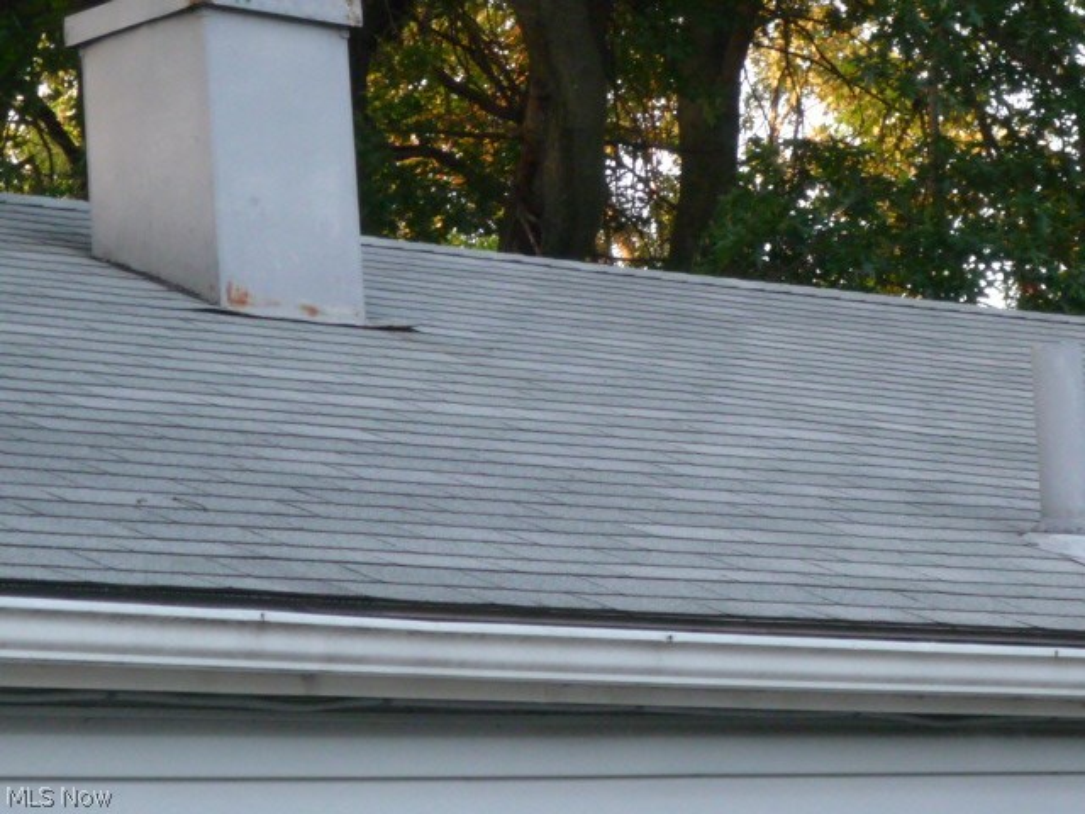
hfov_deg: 12.7
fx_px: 4858
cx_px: 542
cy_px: 407
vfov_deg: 9.6
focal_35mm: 155
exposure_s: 1/50
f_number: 5.5
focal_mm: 15.2
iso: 320
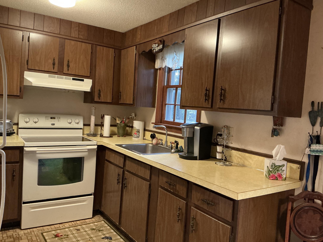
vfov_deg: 49.7
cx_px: 162
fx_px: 261
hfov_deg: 63.4
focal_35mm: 28
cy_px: 121
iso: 320
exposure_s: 1/30
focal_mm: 3
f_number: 1.8
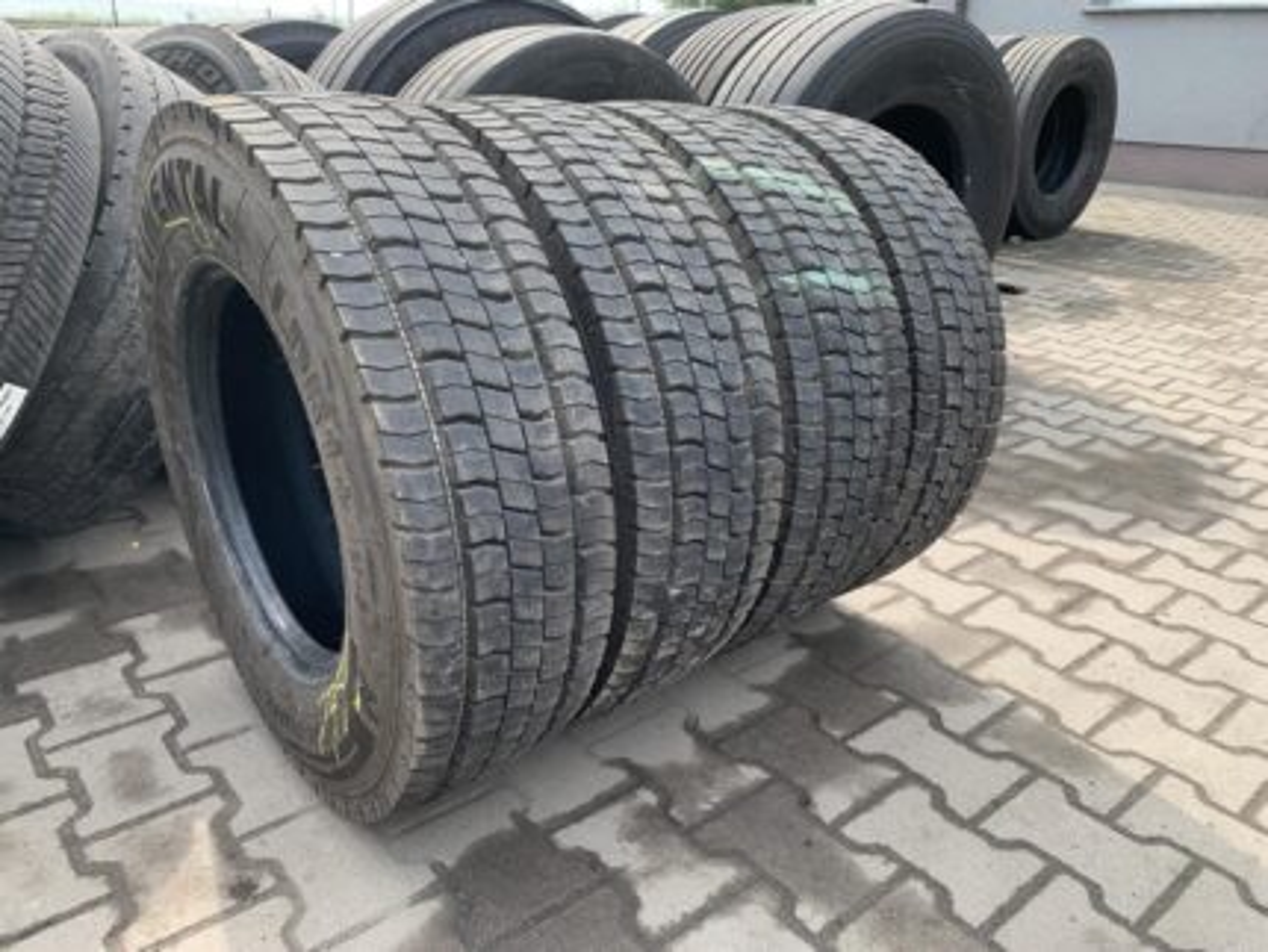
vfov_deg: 53.1
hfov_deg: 67.3
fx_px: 953
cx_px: 634
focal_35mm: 26
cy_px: 476
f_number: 1.8
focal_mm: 4.25
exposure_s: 1/276
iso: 25
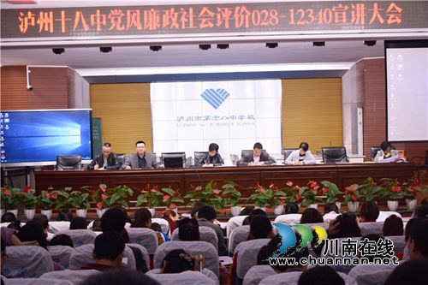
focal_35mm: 48
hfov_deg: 41.1
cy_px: 142
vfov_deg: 28.1
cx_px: 214
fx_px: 570
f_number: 4.2
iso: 100
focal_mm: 32
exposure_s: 1/15
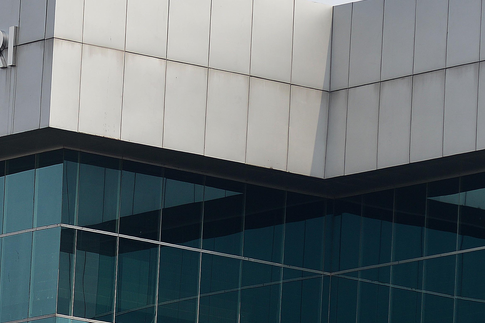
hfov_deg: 4.7
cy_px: 131
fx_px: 5916
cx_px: 56
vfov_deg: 3.1
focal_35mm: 439
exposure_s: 1/1000
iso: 125
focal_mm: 170
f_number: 4.5
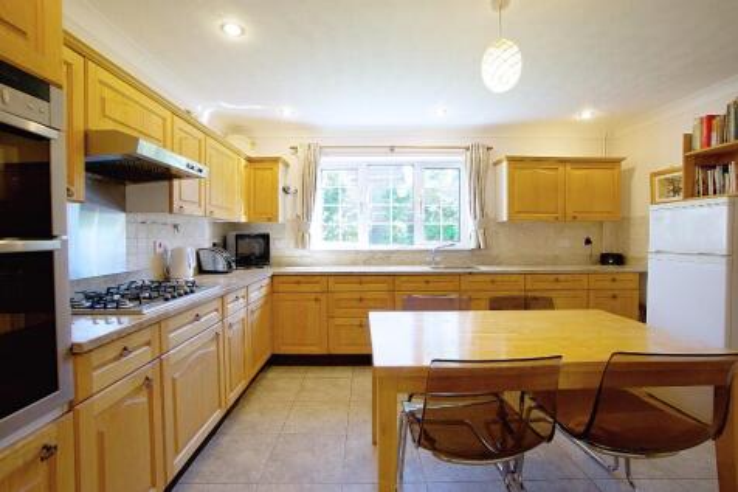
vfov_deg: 77.3
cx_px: 369
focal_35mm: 15
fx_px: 307
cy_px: 246
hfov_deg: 100.4
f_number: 4
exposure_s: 1/160
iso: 400
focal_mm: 10
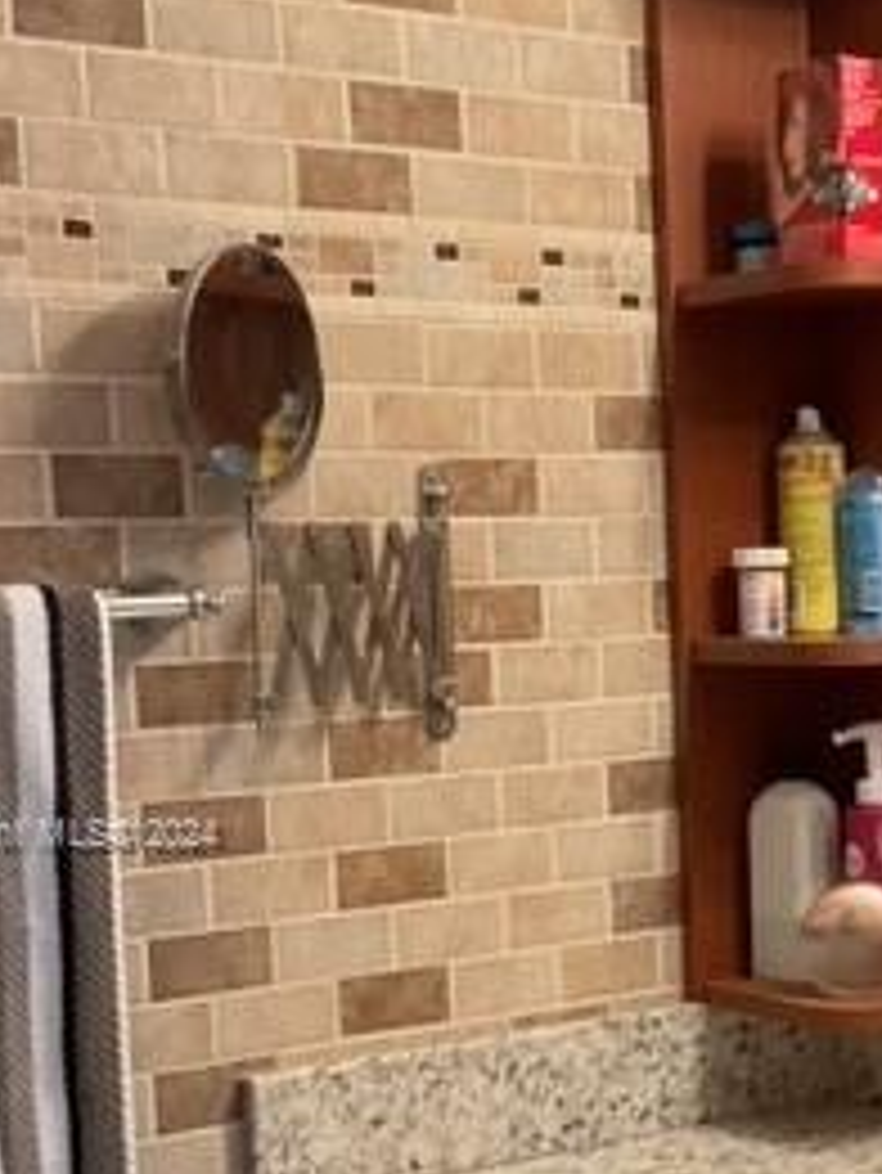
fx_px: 2410
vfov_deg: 27.1
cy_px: 837
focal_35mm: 71
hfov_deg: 20.4
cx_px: 783
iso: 125
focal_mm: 3
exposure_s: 1/60
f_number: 1.8
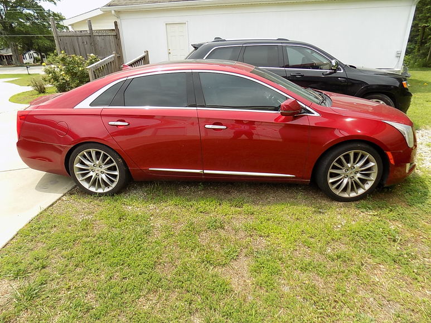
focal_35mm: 23
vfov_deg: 58.9
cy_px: 162
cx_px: 216
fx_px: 286
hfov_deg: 73.9
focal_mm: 4
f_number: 3.1
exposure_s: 1/400
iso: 80
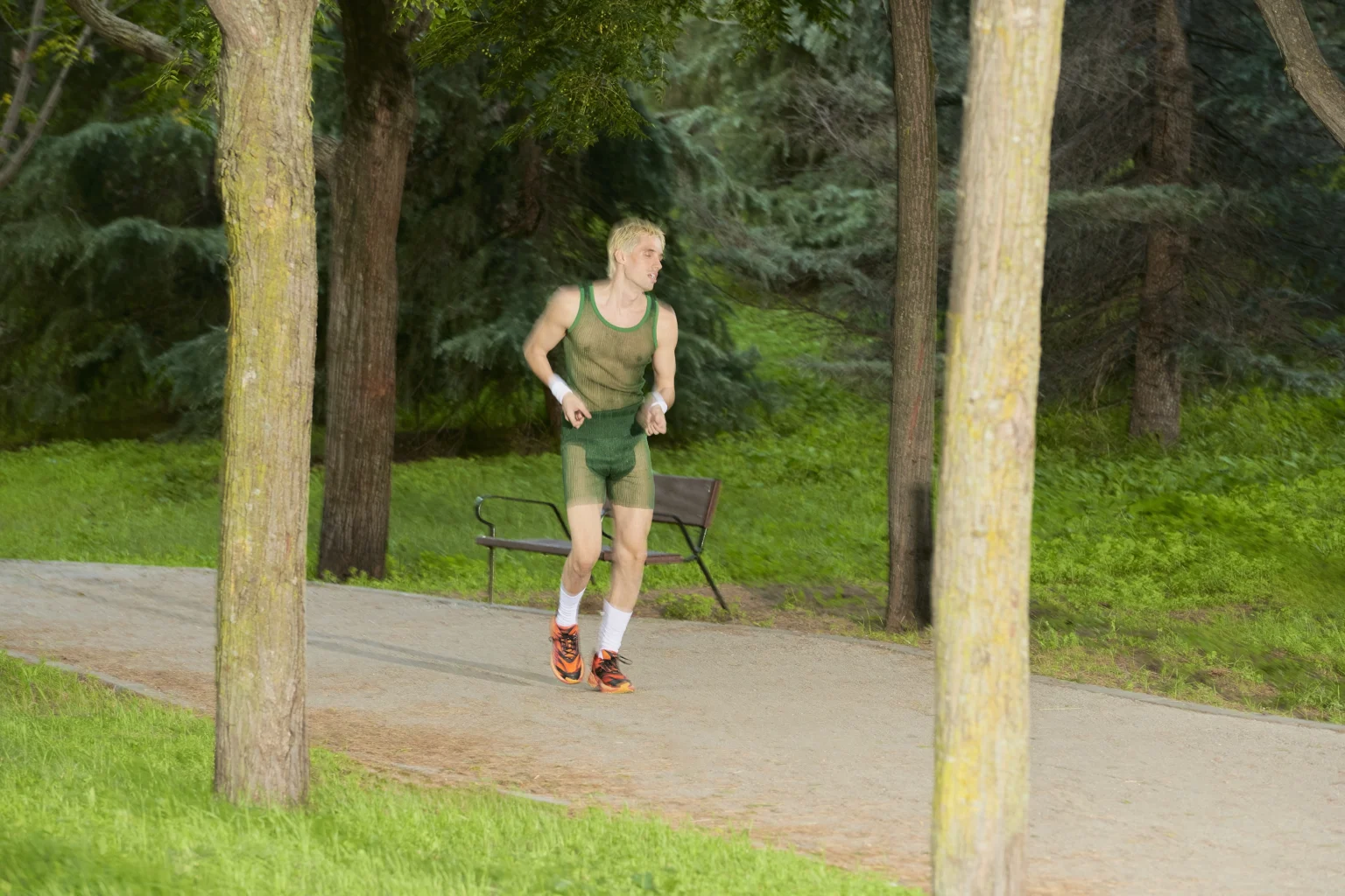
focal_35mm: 200
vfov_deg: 6.9
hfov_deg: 10.3
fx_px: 7472
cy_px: 448
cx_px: 672
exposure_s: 1/30
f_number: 8
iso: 2000
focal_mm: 200
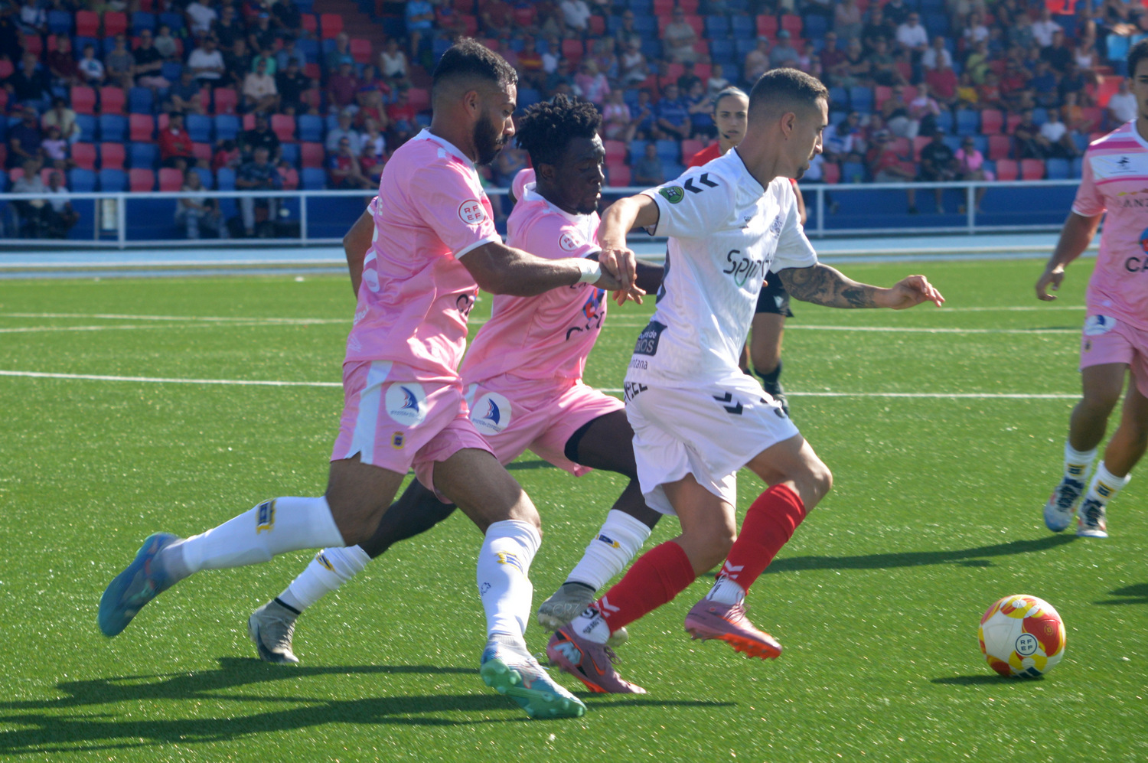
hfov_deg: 9.8
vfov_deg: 6.5
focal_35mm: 210
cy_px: 382
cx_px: 574
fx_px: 6690
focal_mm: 140
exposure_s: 1/640
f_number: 9
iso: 400
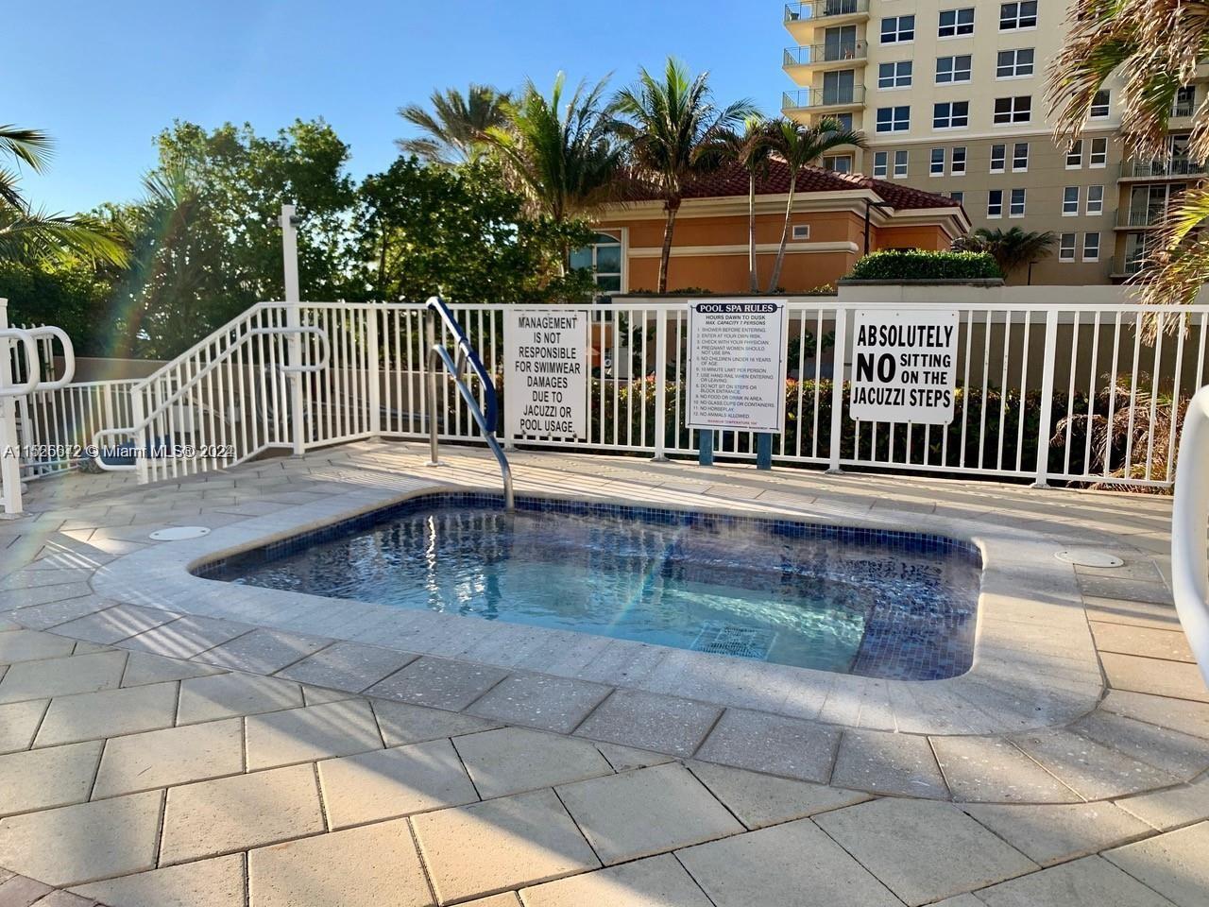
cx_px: 604
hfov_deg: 67.3
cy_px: 454
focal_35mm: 26
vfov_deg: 53.1
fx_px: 908
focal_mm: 4.25
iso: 25
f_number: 1.8
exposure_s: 1/962
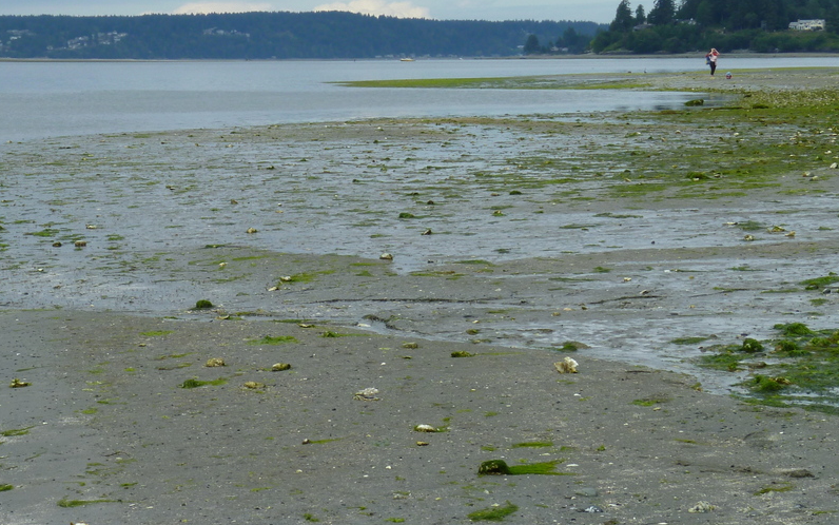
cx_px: 212
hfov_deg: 17.1
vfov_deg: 10.8
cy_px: 232
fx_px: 2768
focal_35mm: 121
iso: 80
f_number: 4.8
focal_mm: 12.7
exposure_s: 1/400
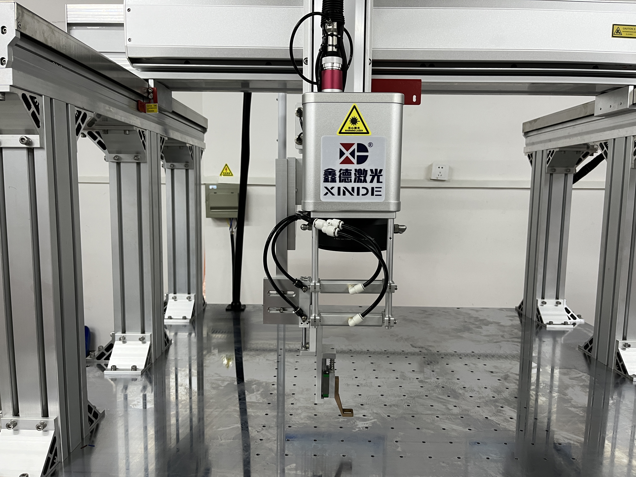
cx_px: 318
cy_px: 238
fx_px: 478
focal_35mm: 26
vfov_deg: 53.1
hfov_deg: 67.3
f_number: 1.6
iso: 125
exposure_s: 1/50
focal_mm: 5.1
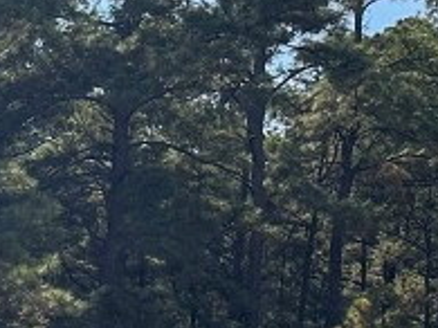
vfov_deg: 11.7
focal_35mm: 126
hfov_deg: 13.6
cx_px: -411
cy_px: 310
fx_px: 1593
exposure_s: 1/5000
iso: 80
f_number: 1.8
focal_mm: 6.86
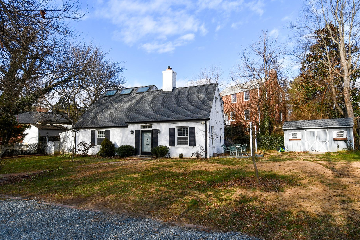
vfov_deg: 61.8
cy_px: 131
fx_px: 200
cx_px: 161
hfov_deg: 83.7
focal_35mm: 20
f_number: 8
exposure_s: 1/250
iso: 110
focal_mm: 12
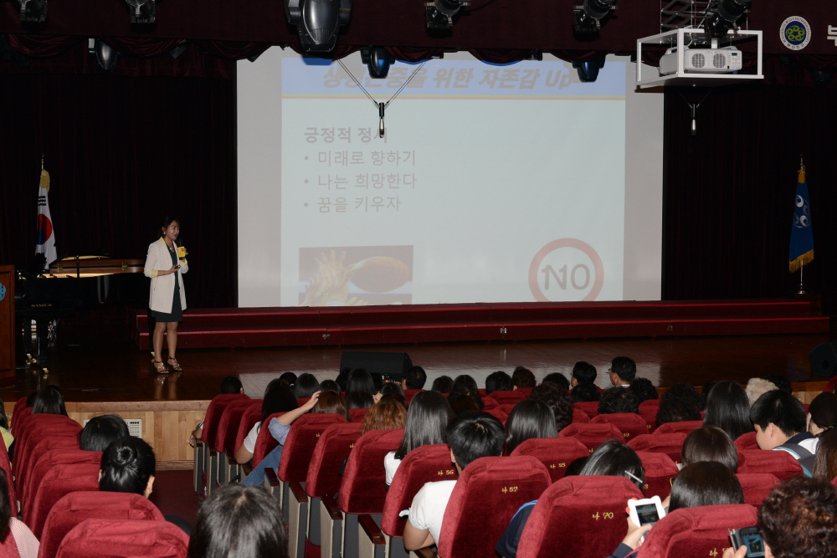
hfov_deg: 28.8
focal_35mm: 70
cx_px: 418
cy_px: 279
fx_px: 1628
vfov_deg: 19.5
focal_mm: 70
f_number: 13
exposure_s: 1/60
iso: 1250
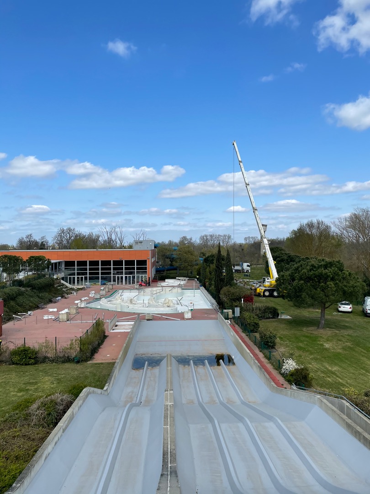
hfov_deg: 53.1
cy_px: 247
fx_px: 371
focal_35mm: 26
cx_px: 185
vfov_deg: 67.3
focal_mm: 4.2
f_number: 1.6
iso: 32
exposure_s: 1/4651
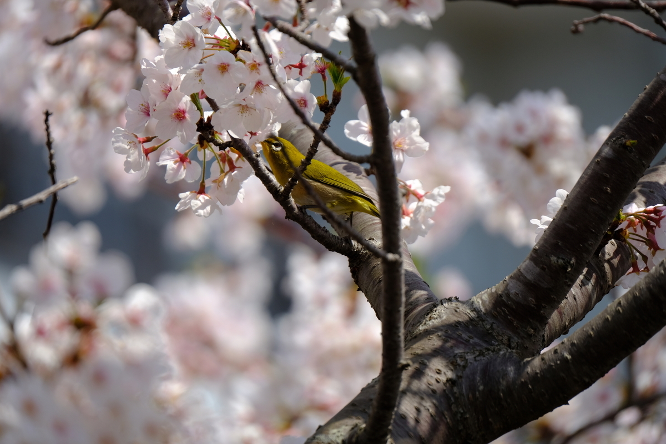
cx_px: 333
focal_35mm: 600
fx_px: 11099
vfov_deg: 2.3
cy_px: 222
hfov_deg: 3.4
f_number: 5.6
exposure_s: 1/320
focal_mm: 400
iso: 200
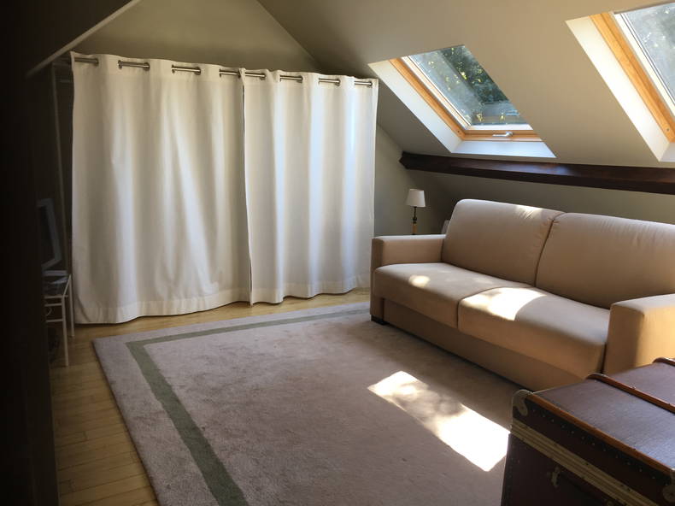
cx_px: 338
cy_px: 253
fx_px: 565
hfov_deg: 61.7
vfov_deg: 48.2
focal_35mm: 29
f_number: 2.2
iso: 25
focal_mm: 4.15
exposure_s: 1/50
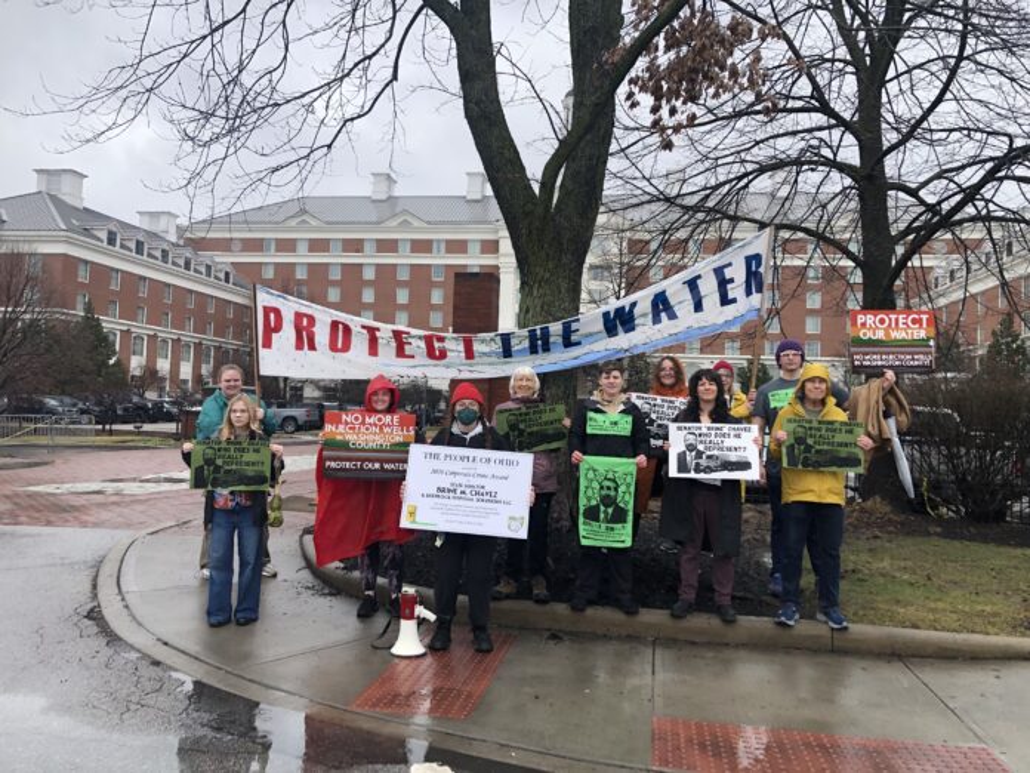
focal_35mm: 28
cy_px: 386
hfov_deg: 63.4
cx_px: 515
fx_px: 833
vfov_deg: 49.7
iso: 20
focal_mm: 3.99
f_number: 1.8
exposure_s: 1/783
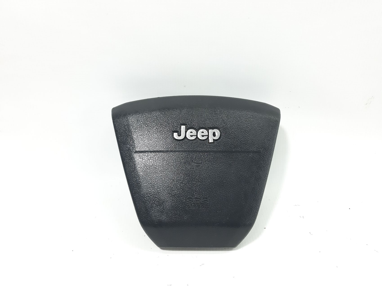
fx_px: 298
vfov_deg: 51.3
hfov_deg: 65.3
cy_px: 143
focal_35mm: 27
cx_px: 191
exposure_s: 1/50
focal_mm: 3.93
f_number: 1.7
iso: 100
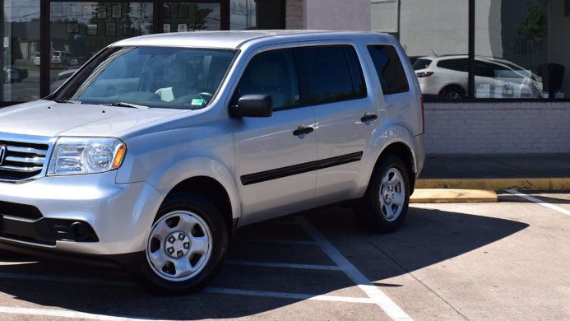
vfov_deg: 18.4
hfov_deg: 32.1
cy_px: 74
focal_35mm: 65
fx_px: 983
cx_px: 192
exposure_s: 1/500
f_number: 11
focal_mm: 28
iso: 400
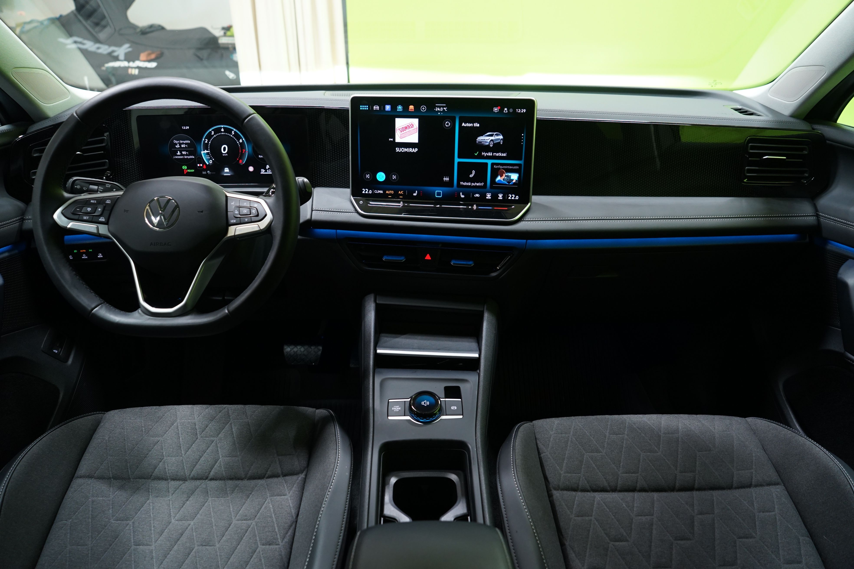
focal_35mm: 24
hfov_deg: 73.7
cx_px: 427
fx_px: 569
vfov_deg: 53.1
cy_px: 284
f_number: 4.5
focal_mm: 24
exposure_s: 1/20
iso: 1000
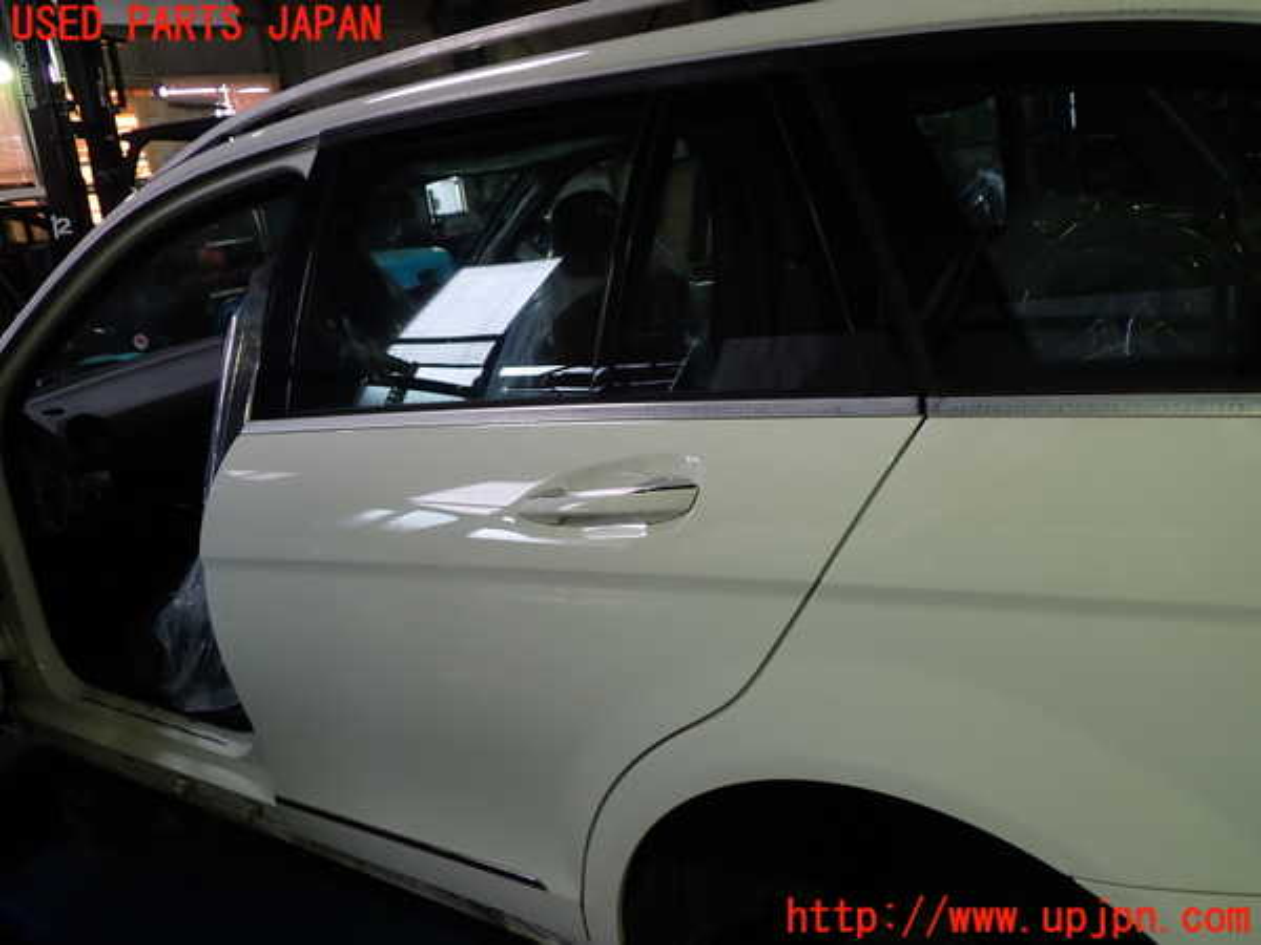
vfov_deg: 46.8
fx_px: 1093
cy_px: 472
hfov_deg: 60.0
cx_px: 630
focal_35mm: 30
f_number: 2.3
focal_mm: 5.4
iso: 100
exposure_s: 1/60
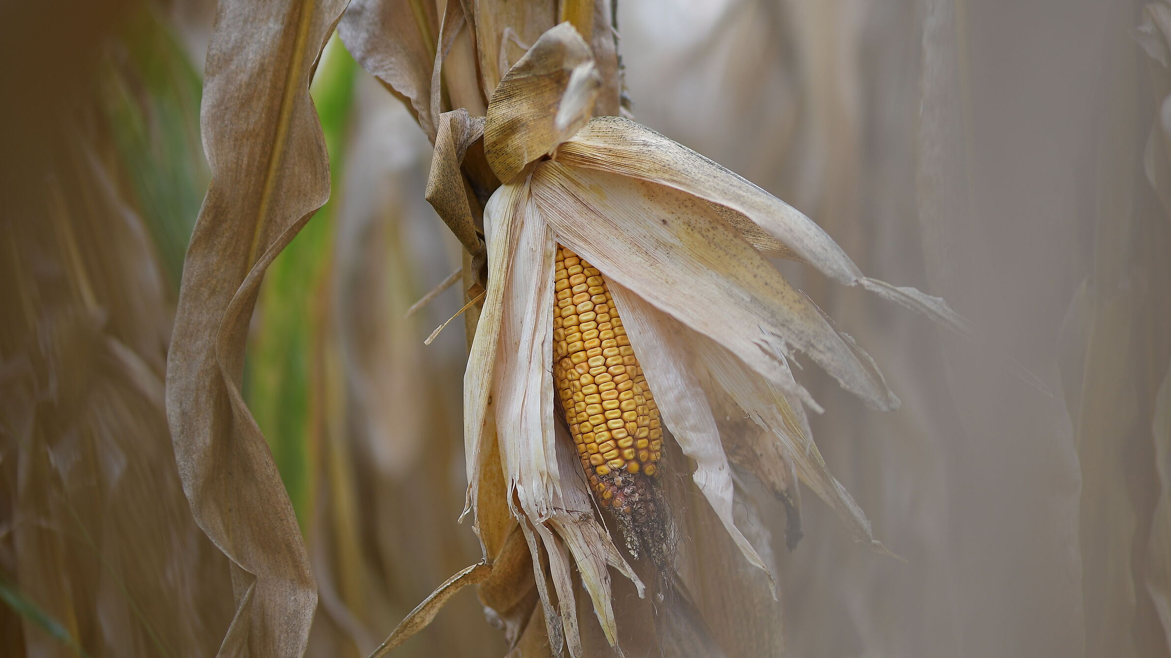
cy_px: 306
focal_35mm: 134
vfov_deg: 9.0
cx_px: 586
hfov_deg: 16.0
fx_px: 4160
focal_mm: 85
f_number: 1.6
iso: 100
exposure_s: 1/400
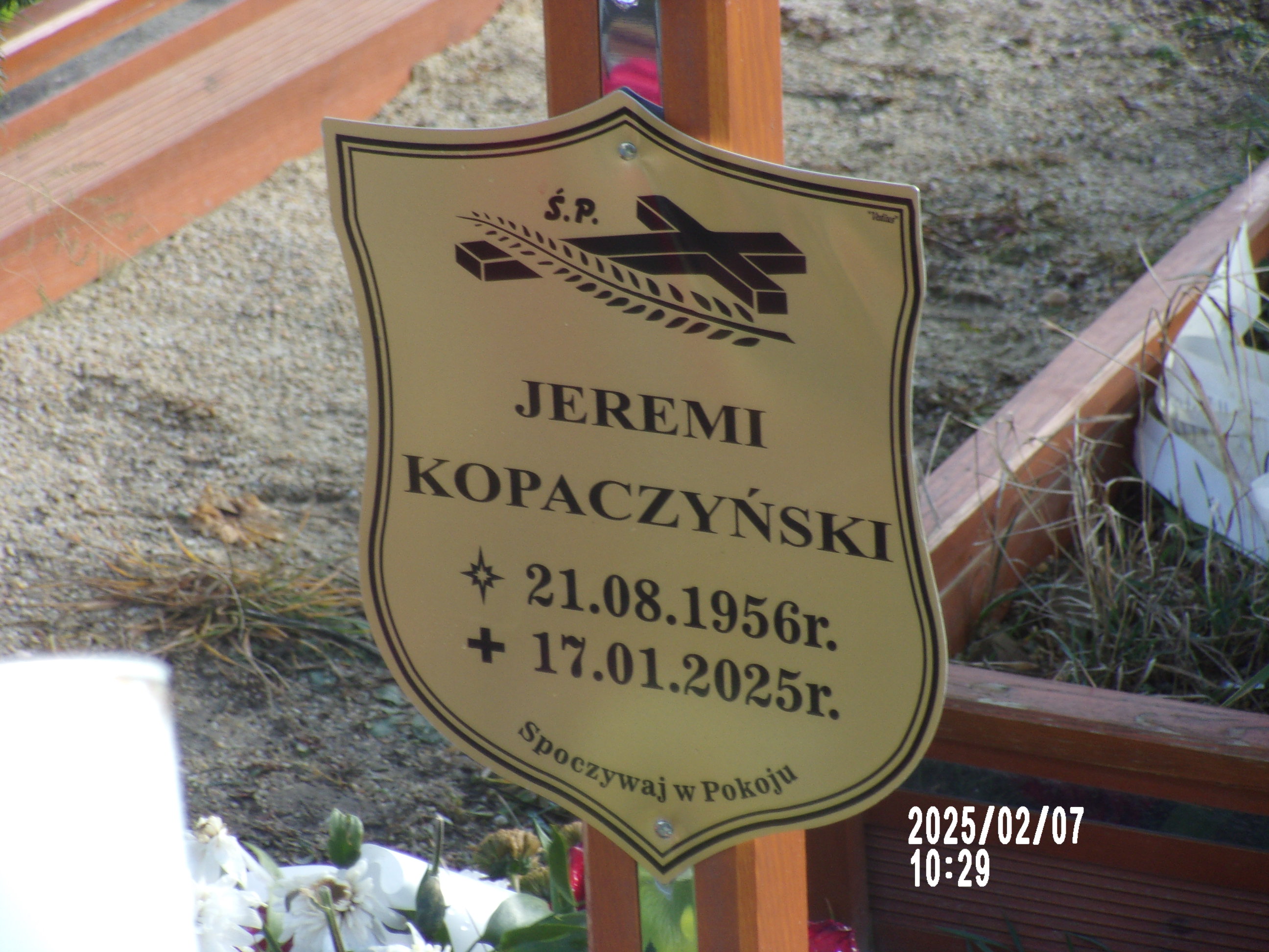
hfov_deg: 13.9
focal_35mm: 142
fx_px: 5206
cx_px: 634
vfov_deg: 10.4
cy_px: 476
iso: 80
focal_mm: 25.5
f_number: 6.3
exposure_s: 1/75
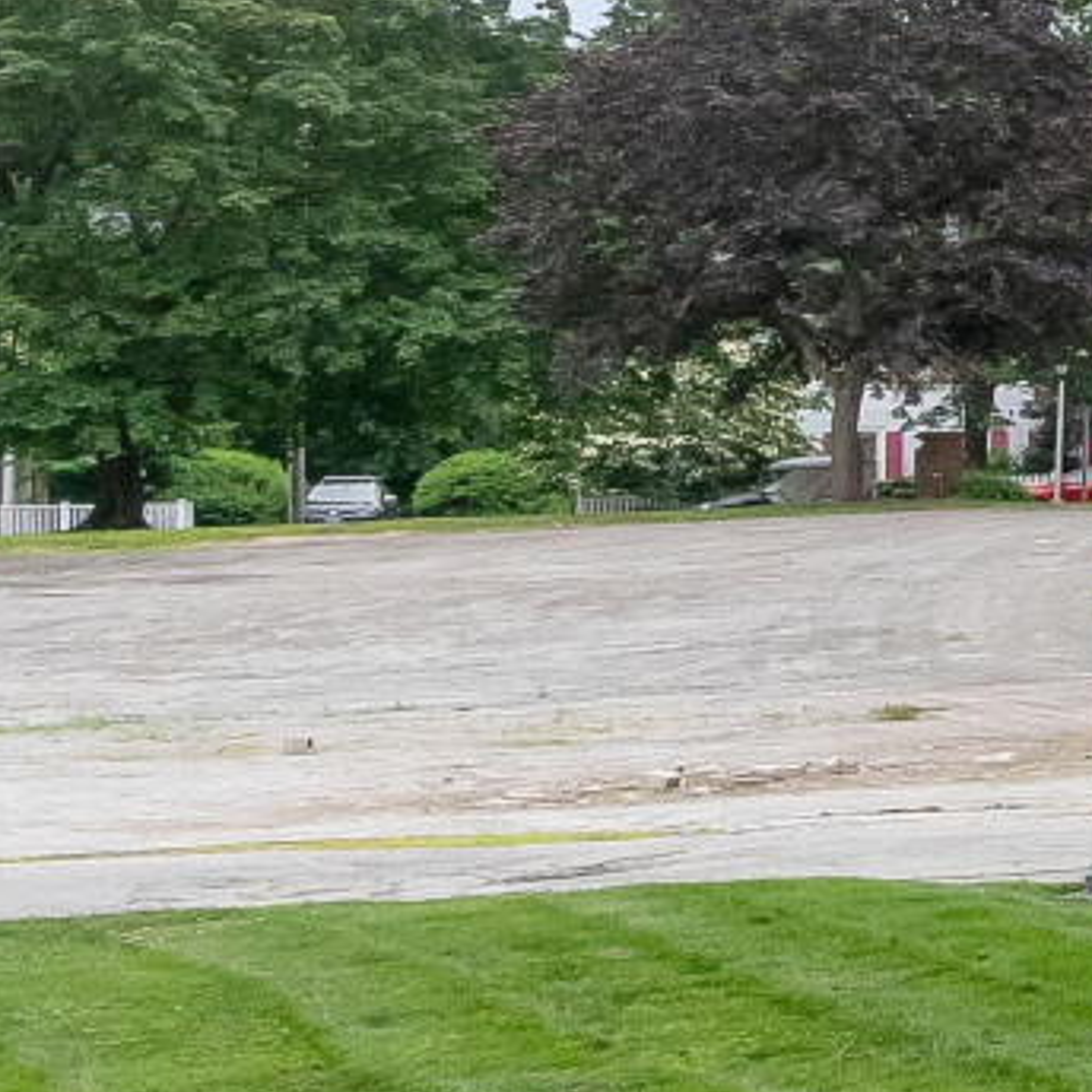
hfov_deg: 8.7
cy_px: 68
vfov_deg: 13.7
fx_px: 4497
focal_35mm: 126
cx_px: 4019
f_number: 8
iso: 800
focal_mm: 17
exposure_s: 1/2000
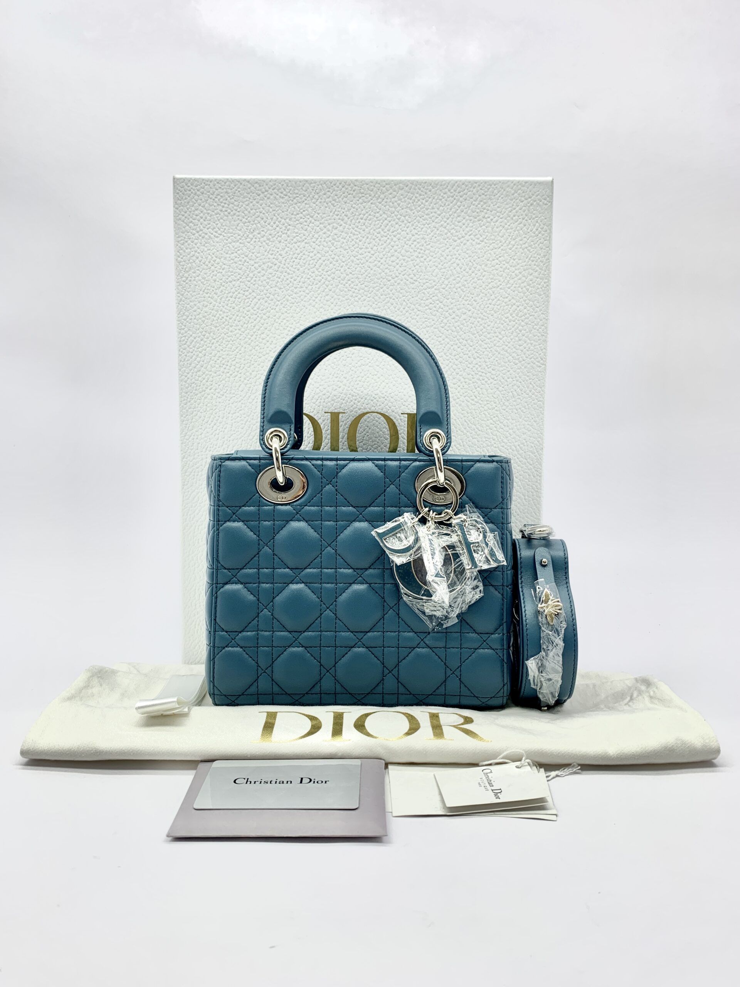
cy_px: 494
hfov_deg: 53.1
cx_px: 370
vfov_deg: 67.3
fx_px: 741
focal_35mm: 26
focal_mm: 4.25
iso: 32
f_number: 1.8
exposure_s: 1/100
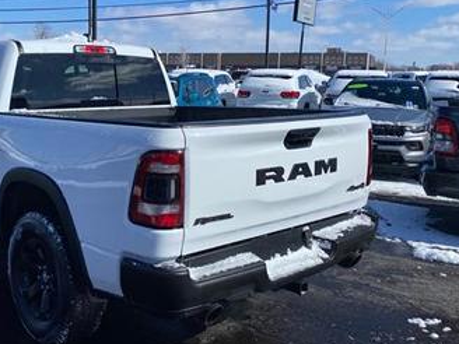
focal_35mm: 40
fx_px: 530
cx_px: 129
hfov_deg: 45.6
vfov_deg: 35.9
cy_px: 147
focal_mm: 4.25
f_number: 1.8
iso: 32
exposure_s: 1/6410
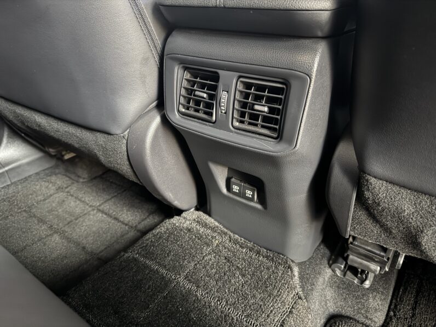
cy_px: 164
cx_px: 218
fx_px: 302
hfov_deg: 71.6
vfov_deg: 56.8
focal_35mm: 24
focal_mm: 6.76
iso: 1250
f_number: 1.78
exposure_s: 1/17
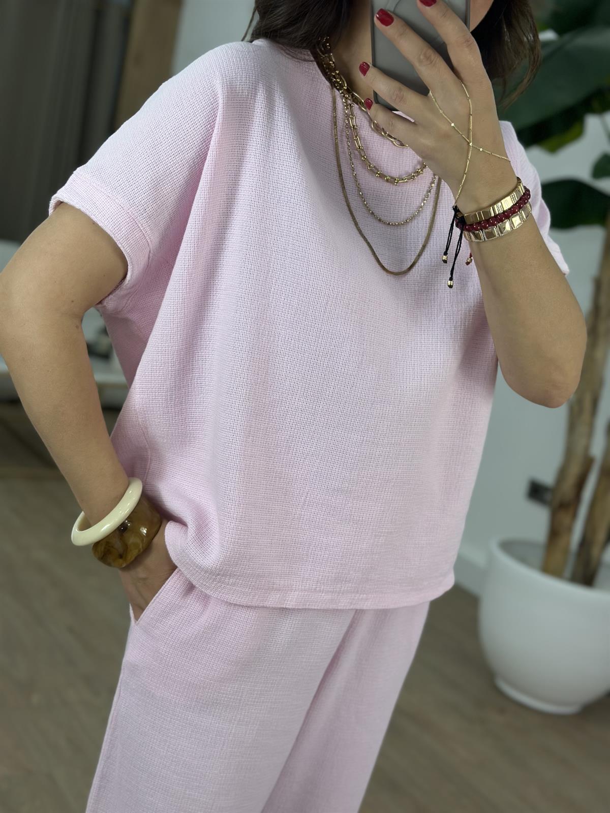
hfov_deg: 30.3
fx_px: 1128
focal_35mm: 48
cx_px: 305
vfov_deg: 39.7
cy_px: 406
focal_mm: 6.86
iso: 80
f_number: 1.78
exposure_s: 1/322
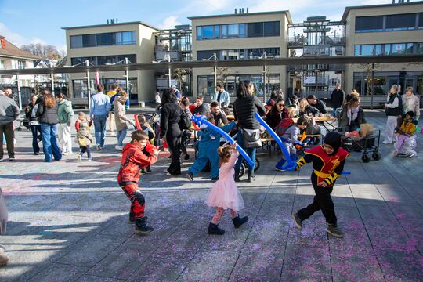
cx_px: 212
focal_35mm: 32
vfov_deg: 41.7
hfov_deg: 59.5
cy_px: 141
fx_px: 370
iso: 400
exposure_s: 1/1250
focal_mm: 21
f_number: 5
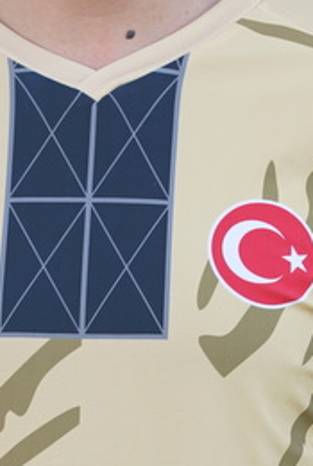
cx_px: 115
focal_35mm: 338
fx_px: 4379
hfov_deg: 4.1
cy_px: 68
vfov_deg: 6.1
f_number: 4
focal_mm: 110
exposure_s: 1/160
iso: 100
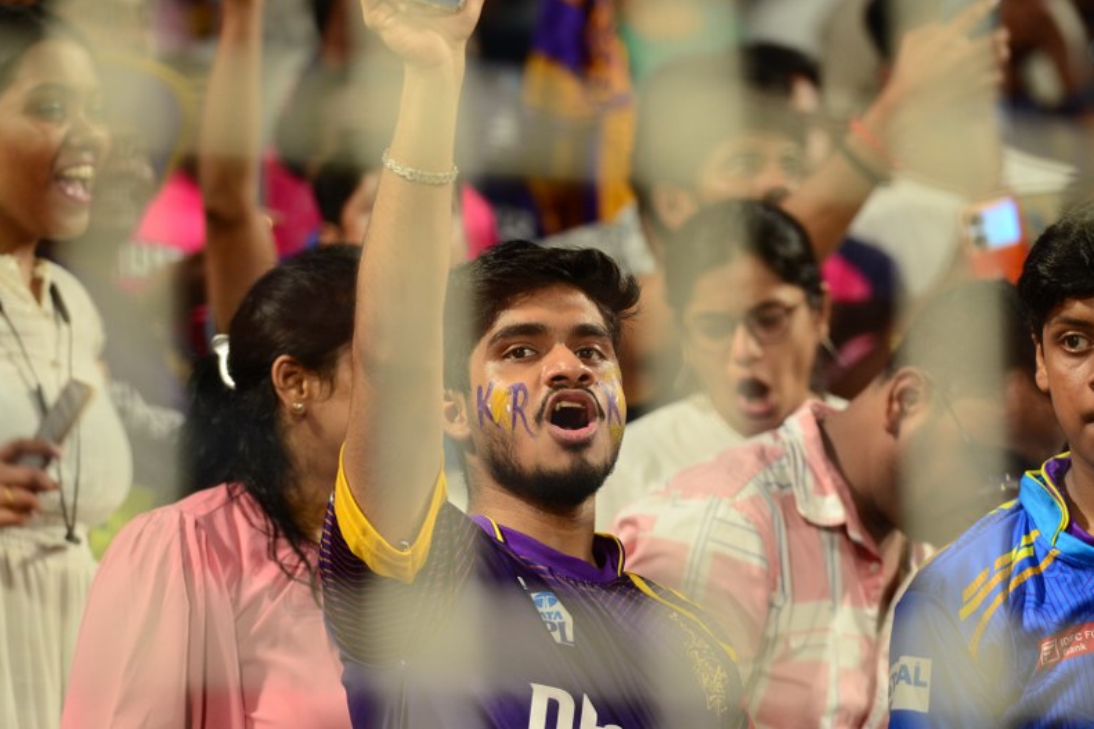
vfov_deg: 4.5
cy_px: 365
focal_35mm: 303
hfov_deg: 6.8
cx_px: 546
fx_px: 9205
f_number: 3.5
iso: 800
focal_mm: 200
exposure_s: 1/160
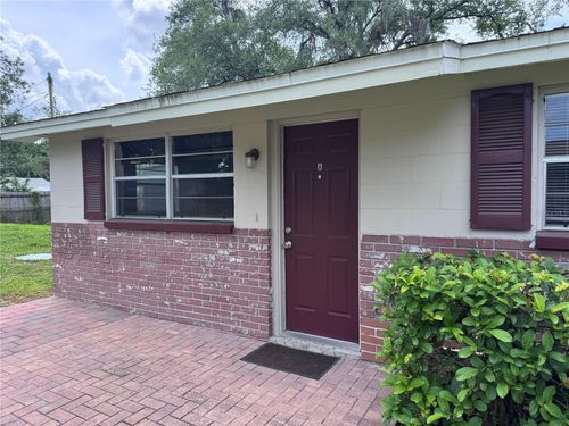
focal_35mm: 24
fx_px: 394
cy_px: 213
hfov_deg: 71.6
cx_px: 284
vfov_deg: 56.8
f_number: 1.78
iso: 80
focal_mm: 6.76
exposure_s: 1/1172
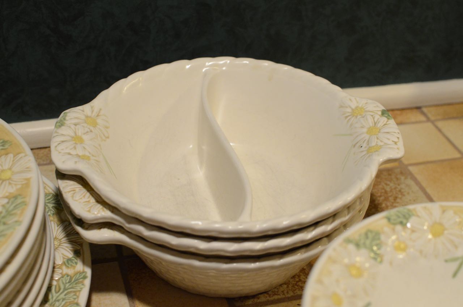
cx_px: 232
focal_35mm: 52
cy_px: 154
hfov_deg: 37.9
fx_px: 674
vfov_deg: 25.6
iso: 2500
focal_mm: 35
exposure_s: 1/125
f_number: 4.5
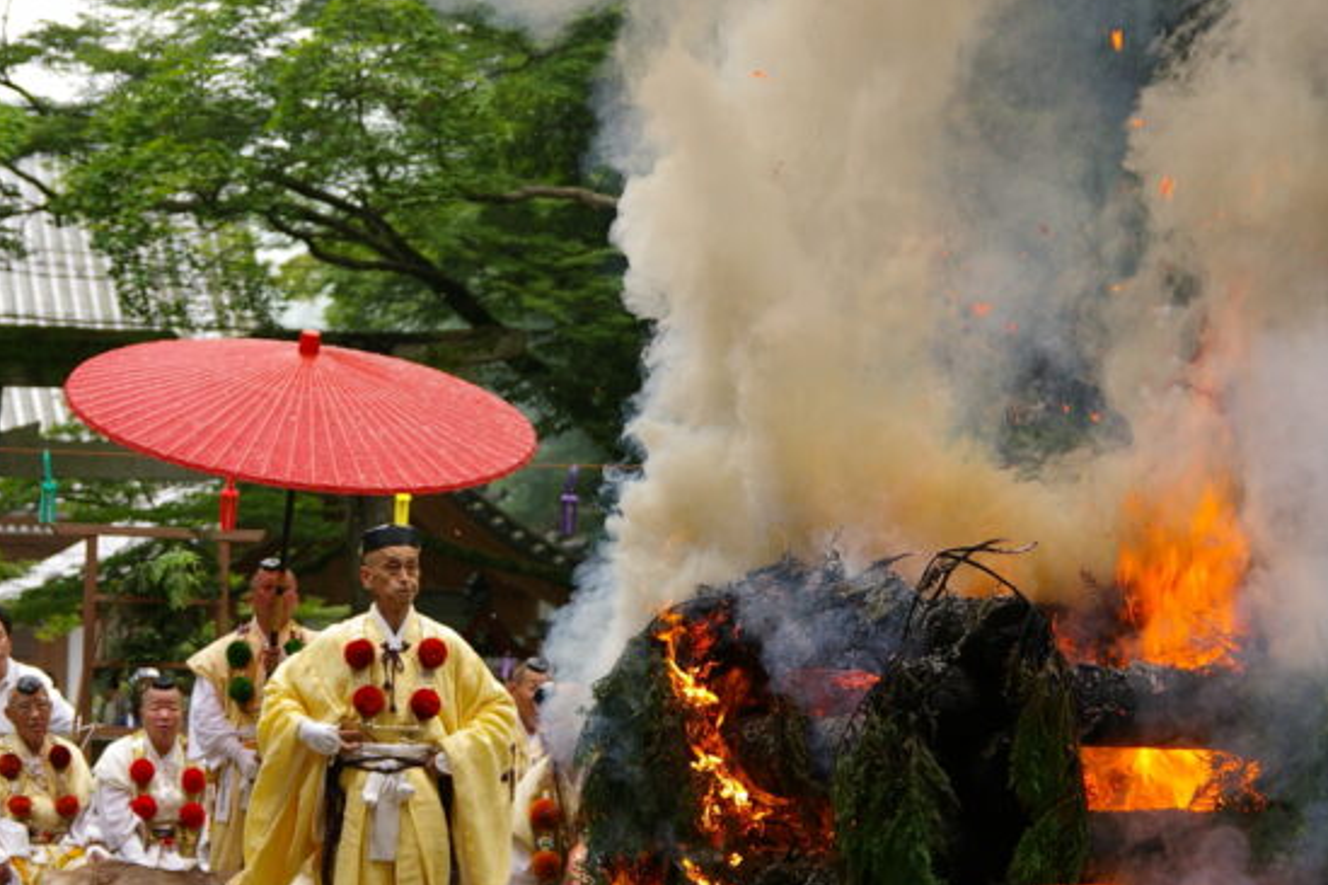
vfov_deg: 13.0
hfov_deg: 19.4
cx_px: 438
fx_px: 3873
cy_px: 580
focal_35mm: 105
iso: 200
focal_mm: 50
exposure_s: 1/180
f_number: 3.5
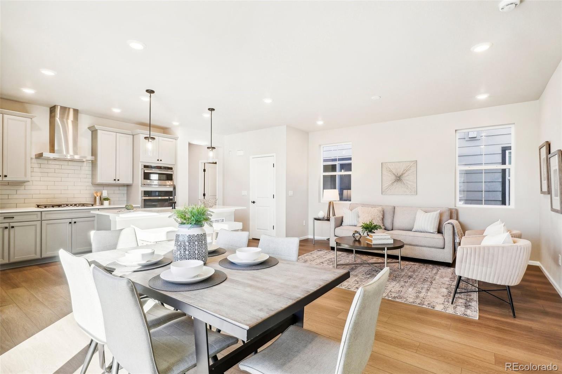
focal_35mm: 16
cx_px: 281
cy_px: 187
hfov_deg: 95.0
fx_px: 258
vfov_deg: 72.0
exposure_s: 1/30
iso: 125
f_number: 8
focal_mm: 11
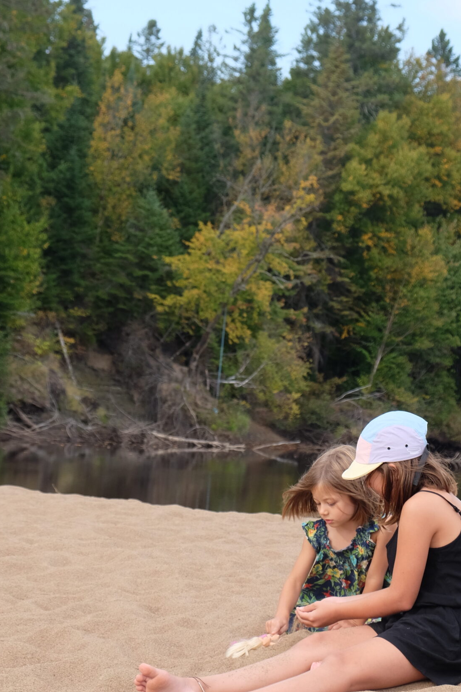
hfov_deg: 14.4
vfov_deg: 21.5
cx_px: 295
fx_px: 1825
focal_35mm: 95
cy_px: 330
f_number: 5.6
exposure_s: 1/350
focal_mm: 40.7
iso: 400
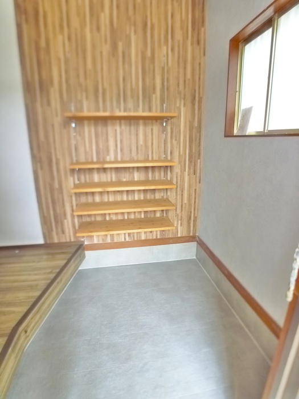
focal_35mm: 24
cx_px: 150
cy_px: 200
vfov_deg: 71.6
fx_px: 276
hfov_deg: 56.8
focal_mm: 5.1
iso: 400
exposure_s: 1/40
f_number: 2
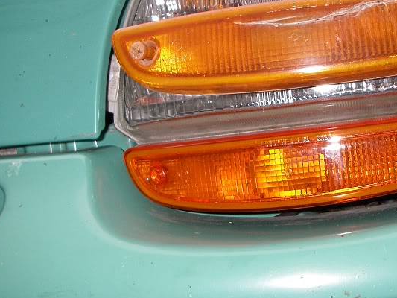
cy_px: 115
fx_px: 654
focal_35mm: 57
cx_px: 258
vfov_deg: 25.6
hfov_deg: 33.5
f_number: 3.3
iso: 200
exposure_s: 1/40
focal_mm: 6.3
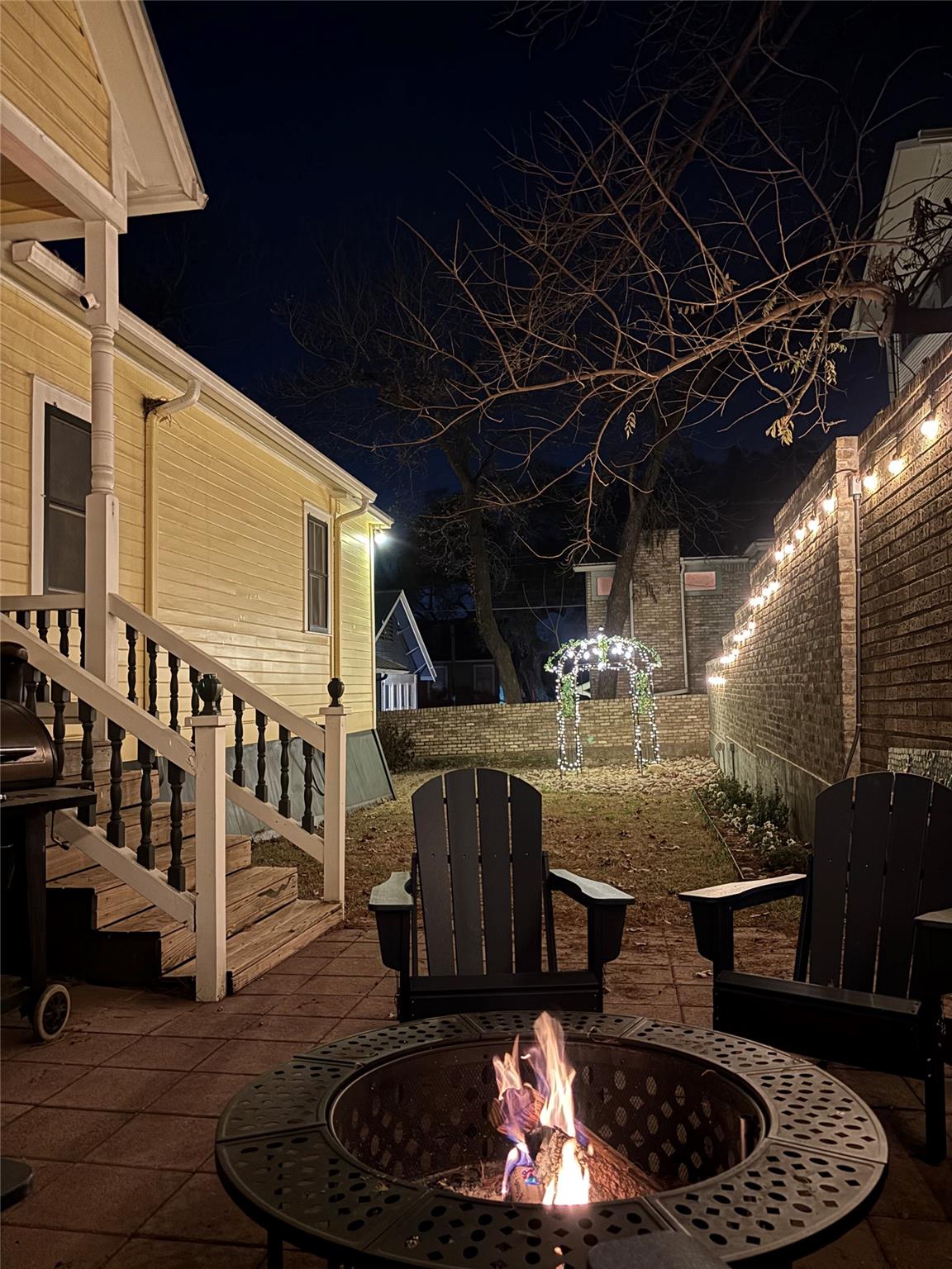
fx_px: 953
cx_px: 476
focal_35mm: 26
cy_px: 634
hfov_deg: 53.1
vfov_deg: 67.3
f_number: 1.6
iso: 640
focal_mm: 5.96
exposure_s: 1/11
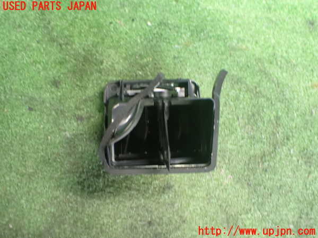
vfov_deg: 46.8
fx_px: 276
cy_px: 119
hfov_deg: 60.0
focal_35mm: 30
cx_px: 159
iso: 1250
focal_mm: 5.4
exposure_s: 1/30
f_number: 2.3
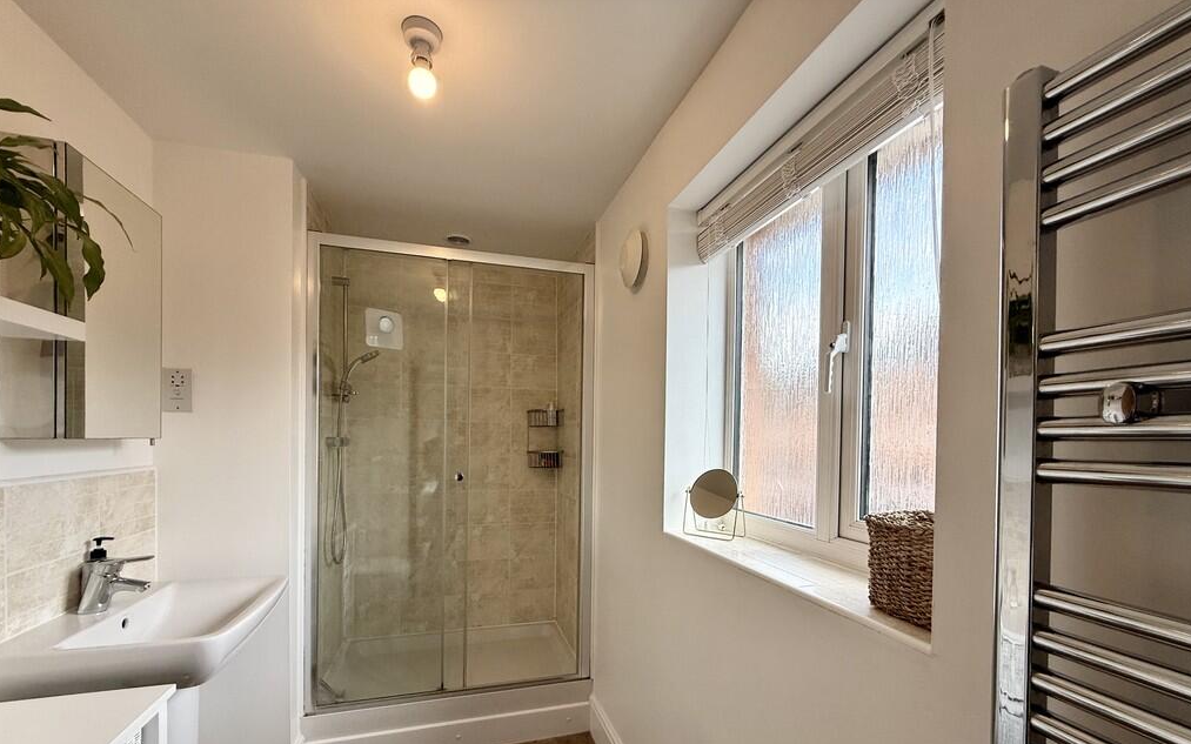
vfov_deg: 74.0
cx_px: 595
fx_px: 487
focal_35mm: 15
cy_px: 447
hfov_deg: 101.5
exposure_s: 1/269
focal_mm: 2.22
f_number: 2.2
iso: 64
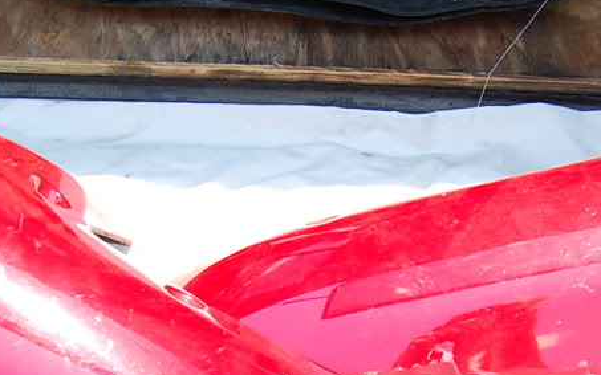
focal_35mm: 69
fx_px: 1130
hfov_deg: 29.8
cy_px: 399
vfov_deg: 18.3
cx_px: 303
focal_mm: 20
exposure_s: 1/125
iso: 250
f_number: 5.6
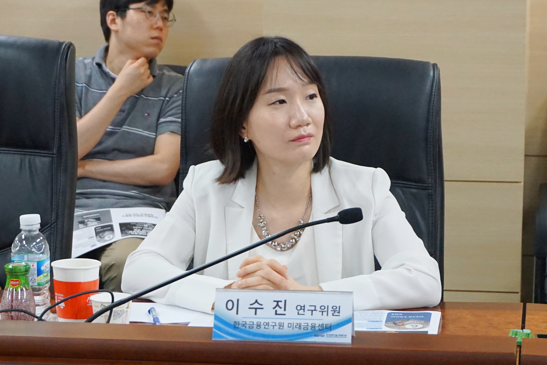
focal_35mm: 67
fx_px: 1018
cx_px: 273
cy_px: 185
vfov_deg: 20.3
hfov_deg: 30.1
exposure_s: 1/160
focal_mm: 44
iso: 3200
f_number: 5.6
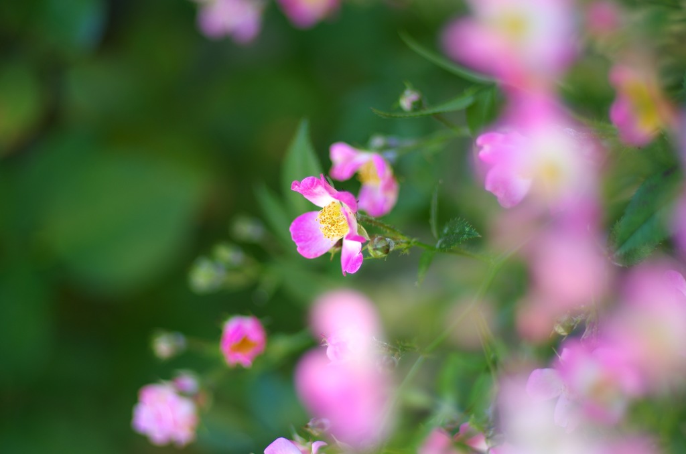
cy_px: 227
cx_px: 343
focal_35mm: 116
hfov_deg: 17.8
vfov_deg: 11.8
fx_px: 2196
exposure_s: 1/250
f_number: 1.8
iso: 100
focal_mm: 77
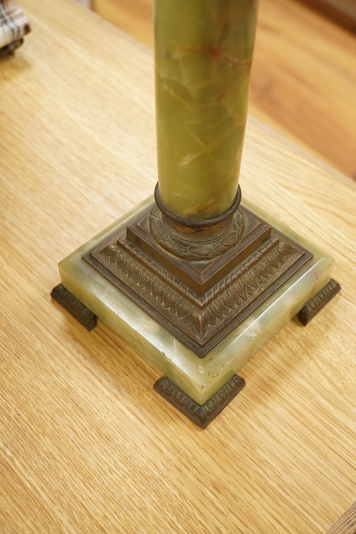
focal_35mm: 45
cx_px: 178
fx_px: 667
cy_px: 267
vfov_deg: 43.6
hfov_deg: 29.9
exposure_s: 1/160
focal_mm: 30
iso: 2500
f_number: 8
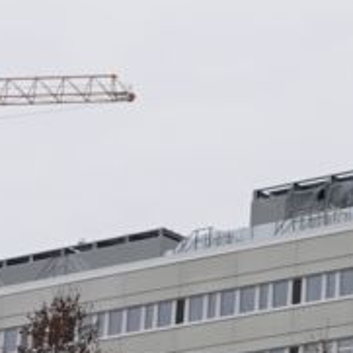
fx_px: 2100
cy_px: 293
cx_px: 706
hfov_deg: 9.0
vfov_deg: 9.6
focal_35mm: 182
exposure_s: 1/80
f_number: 4
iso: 125
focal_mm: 8.8
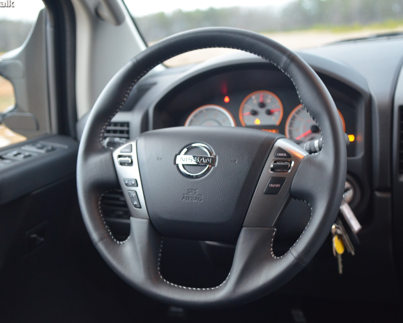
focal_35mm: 45
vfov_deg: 33.4
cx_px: 218
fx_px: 537
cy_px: 163
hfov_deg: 41.1
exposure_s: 1/20
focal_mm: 26
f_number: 2.8
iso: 1600
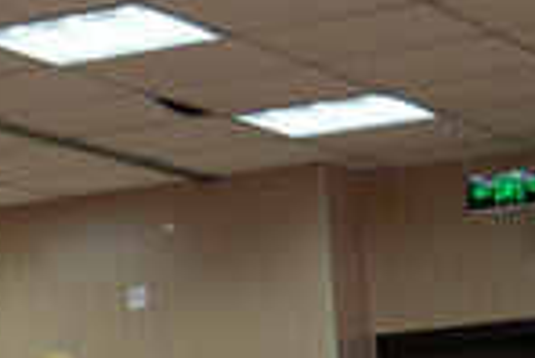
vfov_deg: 8.1
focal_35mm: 169
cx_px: -81
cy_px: 277
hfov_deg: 11.9
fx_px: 2514
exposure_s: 1/125
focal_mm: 33
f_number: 5
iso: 1600
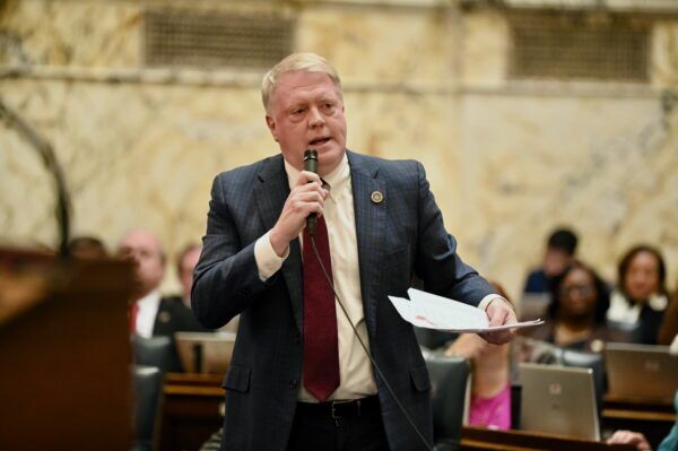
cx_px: 339
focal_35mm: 180
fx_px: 3387
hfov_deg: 11.4
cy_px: 226
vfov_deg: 7.6
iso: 8000
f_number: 2.8
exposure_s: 1/200
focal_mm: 180
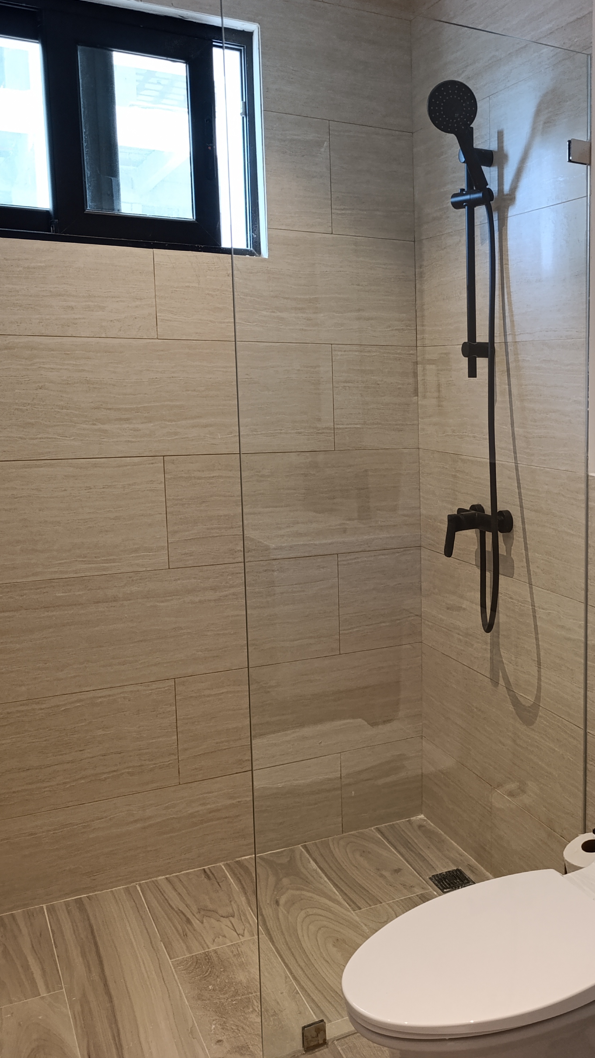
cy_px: 519
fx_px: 953
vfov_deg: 58.0
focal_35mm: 34
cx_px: 561
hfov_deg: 32.5
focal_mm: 6.14
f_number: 1.6
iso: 1250
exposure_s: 1/100
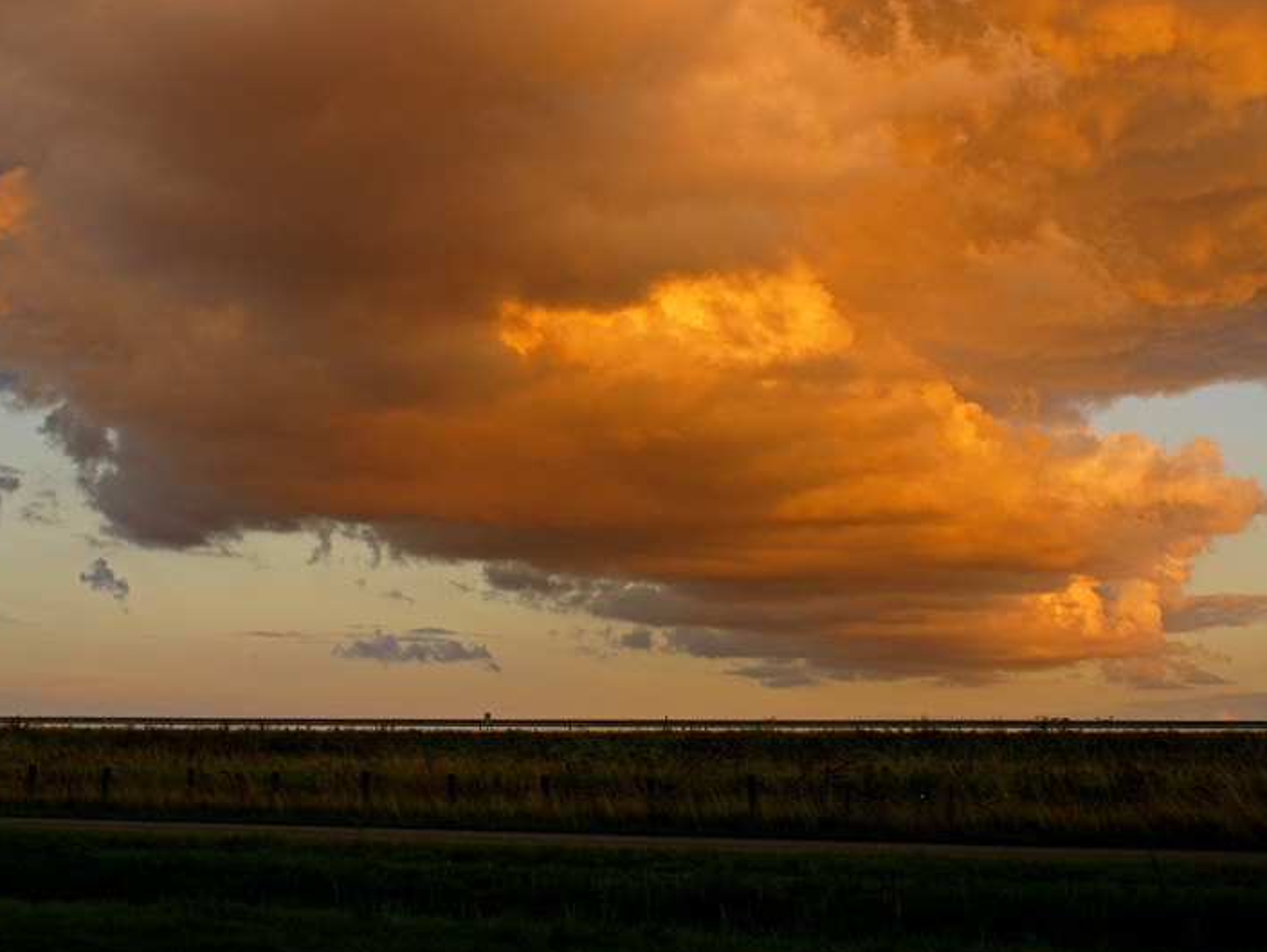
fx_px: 1685
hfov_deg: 41.2
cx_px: 618
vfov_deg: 31.5
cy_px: 478
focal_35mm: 46
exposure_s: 1/60
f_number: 6.3
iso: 100
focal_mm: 28
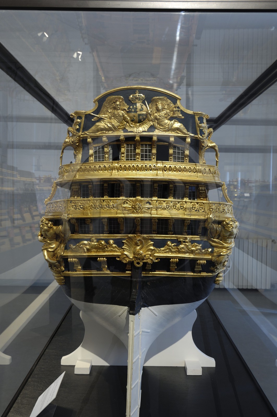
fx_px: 417
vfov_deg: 53.2
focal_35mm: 36
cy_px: 208
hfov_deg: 36.8
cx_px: 138
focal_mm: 24
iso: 100
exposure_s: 1
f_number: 6.3
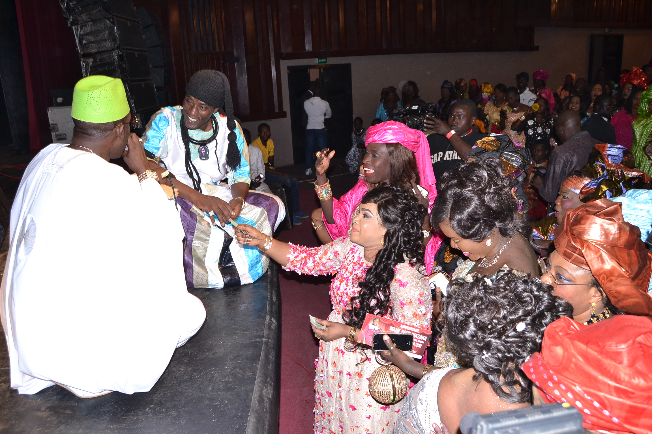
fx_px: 489
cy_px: 217
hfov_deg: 67.4
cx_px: 326
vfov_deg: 47.9
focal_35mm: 27
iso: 800
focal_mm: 18
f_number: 5
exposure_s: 1/60
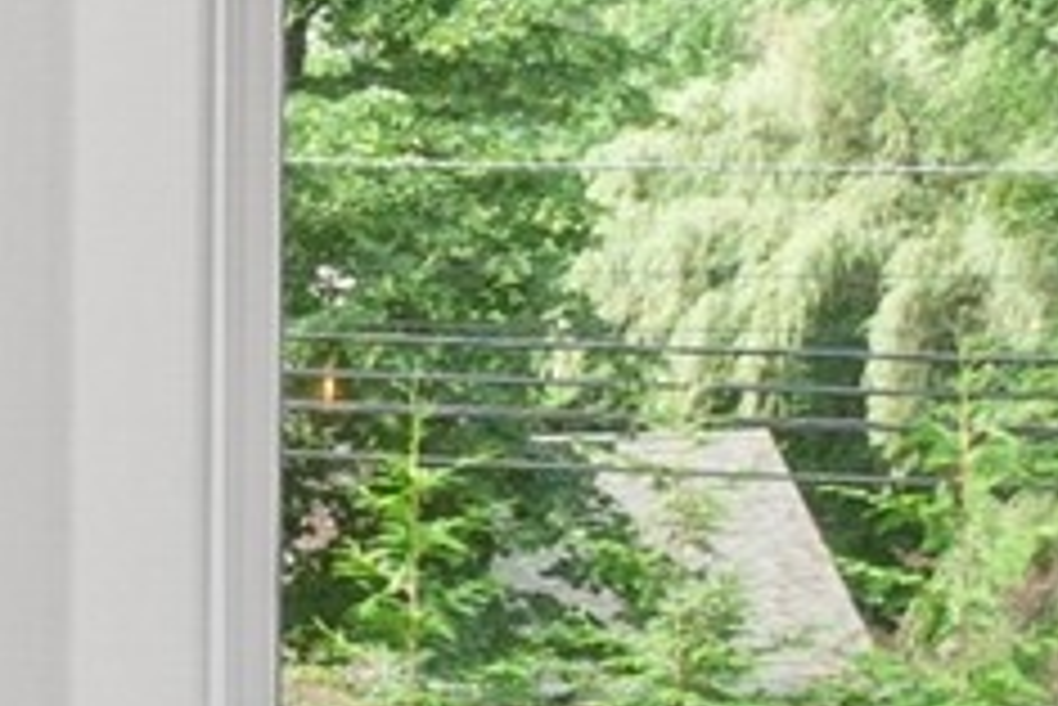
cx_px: -2413
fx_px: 3382
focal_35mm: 115
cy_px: 1016
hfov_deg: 10.2
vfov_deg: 11.5
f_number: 11
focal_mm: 10
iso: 100
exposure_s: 1/3
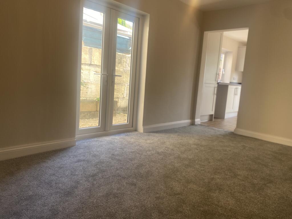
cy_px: 110
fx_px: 219
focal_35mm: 26
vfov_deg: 53.1
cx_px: 146
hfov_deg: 67.3
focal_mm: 4.25
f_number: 1.8
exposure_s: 1/121
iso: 64
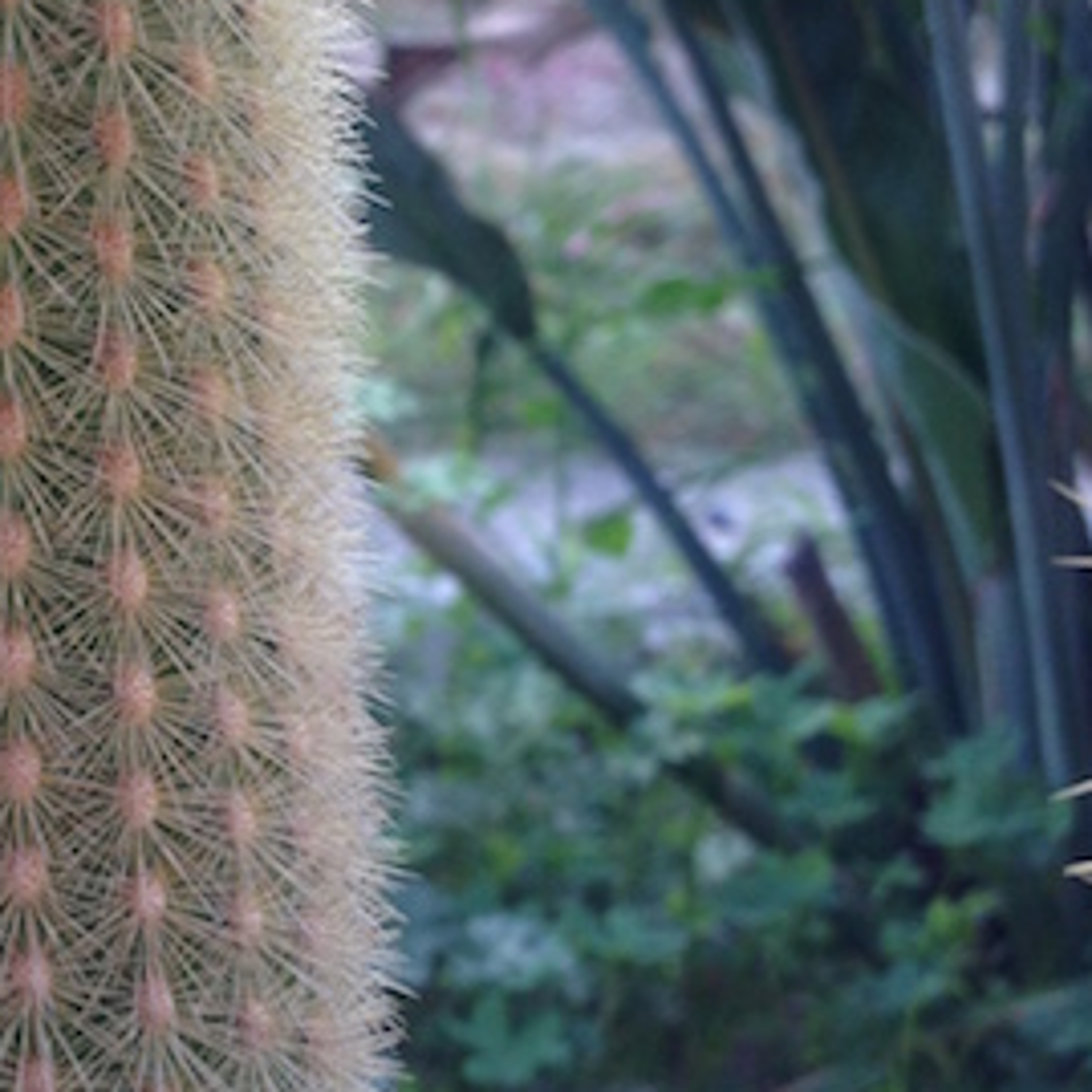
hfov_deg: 18.3
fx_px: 3284
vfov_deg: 18.9
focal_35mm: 92
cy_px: 532
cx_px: -73
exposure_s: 1/120
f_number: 2.4
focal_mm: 4.28
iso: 64
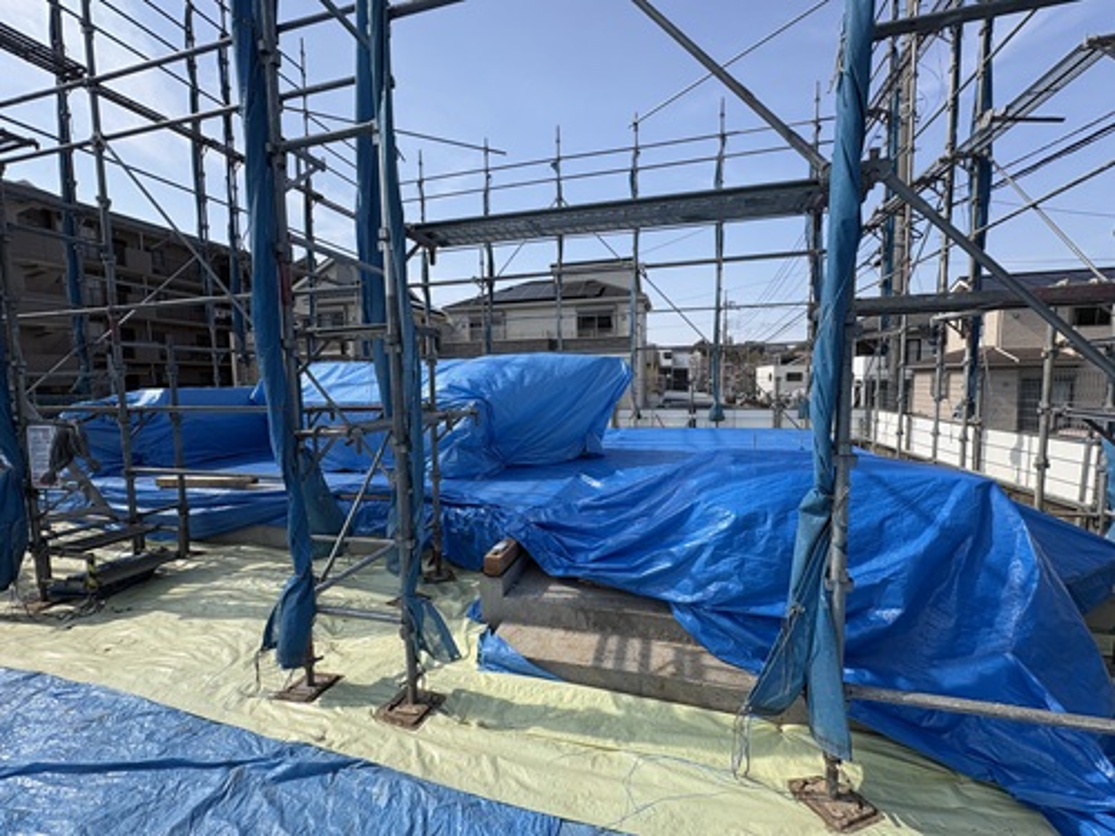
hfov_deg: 102.1
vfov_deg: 85.7
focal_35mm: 14
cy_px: 418
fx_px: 451
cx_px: 558
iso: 50
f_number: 2.2
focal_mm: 2.22
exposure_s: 1/1143
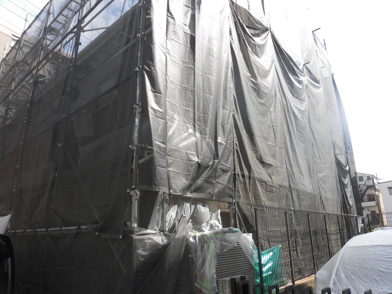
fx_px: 283
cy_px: 149
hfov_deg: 69.4
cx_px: 198
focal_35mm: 25
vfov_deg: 54.9
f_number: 3.1
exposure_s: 1/640
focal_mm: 4.3
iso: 100
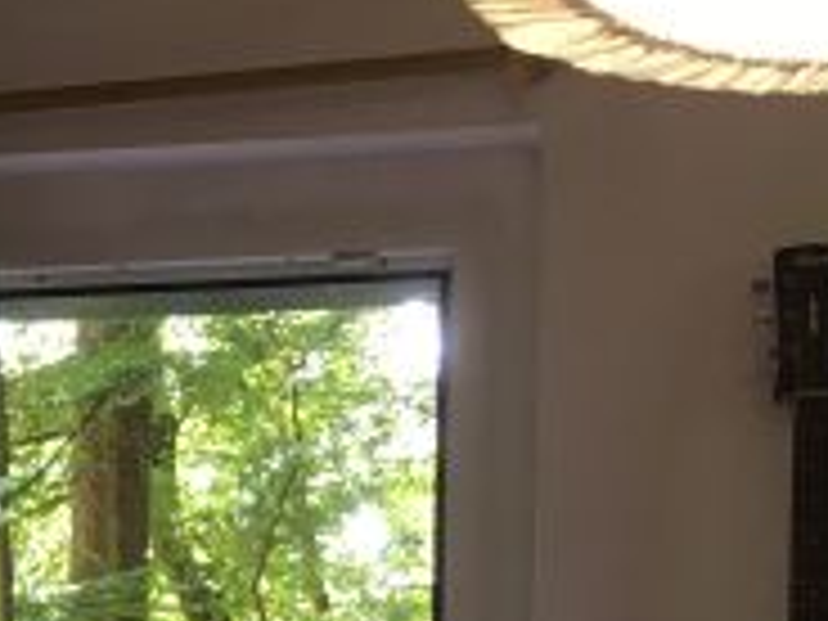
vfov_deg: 13.0
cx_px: 45
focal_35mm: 107
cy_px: 972
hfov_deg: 18.0
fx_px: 2559
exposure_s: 1/33
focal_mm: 4.15
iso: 64
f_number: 2.2
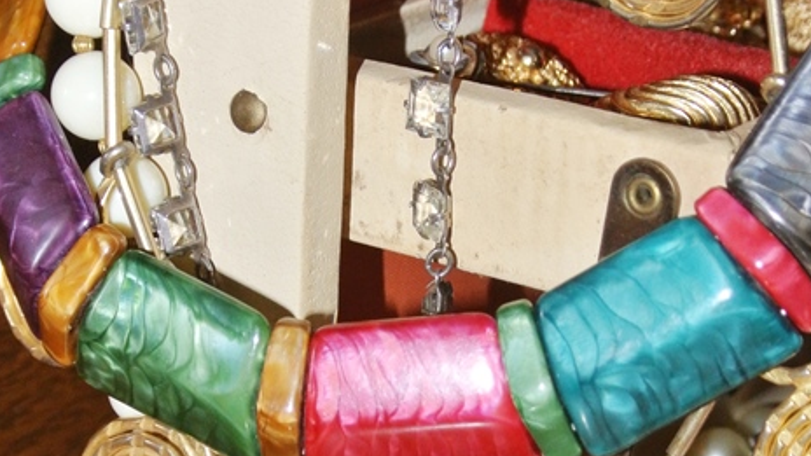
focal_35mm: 122
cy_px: 451
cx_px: 537
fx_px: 2624
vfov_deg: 9.9
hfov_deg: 17.5
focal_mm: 20.3
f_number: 5
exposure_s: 1/60
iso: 450
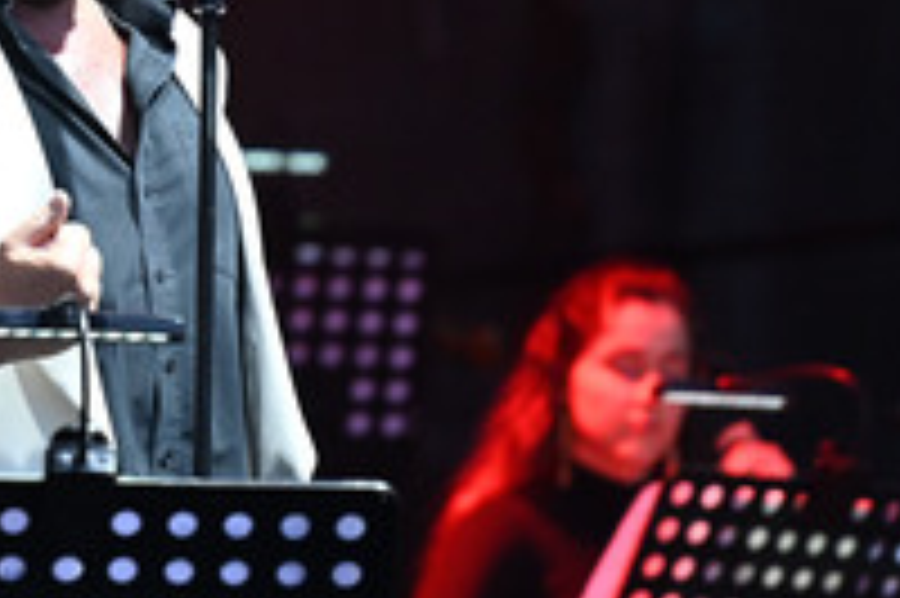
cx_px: 110
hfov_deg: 4.6
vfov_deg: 3.0
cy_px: 162
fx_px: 11290
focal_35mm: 452
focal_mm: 200
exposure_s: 1/250
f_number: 2.8
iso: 2800
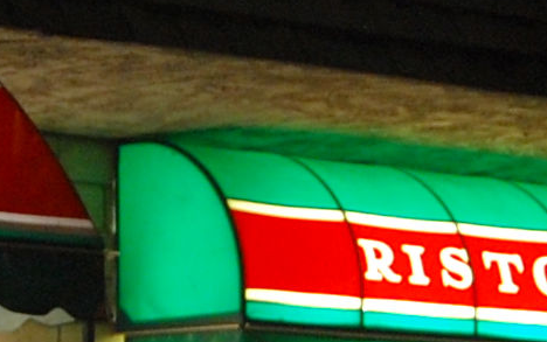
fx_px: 3803
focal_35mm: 255
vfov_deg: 5.1
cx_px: 60
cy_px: 360
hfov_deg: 8.2
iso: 800
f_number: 4
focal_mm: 26
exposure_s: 1/4
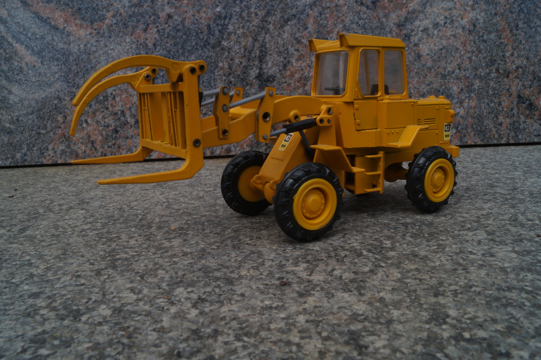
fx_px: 451
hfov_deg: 62.0
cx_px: 270
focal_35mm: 30
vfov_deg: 43.6
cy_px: 180
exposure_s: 1/60
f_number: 22
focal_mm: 20
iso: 320
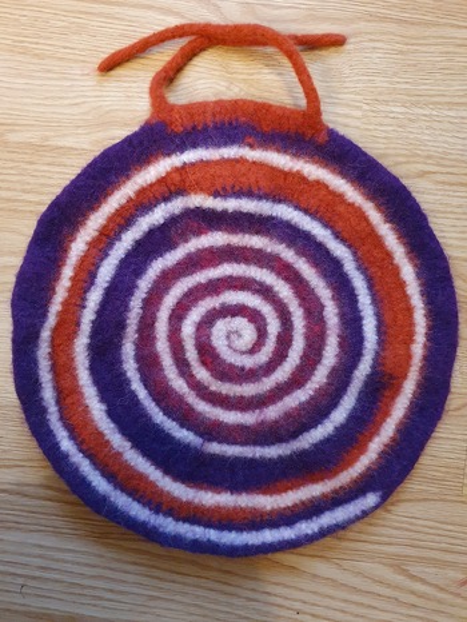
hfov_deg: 53.1
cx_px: 234
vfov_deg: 67.3
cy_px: 311
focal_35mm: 26
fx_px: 467
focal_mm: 4.32
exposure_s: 1/50
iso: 640
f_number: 1.5
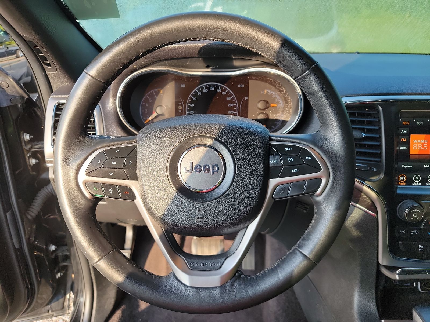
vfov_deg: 56.8
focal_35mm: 24
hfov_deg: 71.6
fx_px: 298
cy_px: 161
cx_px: 215
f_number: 1.8
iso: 94
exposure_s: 1/119
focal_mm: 6.7
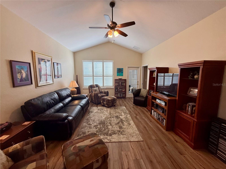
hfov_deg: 102.1
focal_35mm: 14
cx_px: 113
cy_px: 84
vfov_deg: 85.7
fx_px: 91
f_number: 2.2
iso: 125
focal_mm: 2.22
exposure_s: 1/120
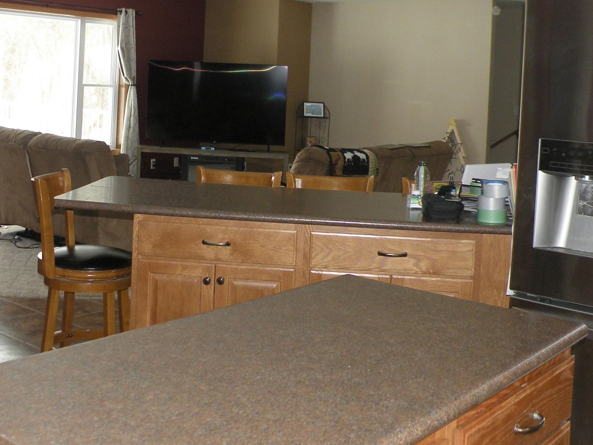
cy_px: 77
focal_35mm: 48
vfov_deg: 29.4
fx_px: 822
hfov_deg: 39.5
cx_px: 233
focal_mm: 4.7
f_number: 2.8
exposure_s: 1/57.1
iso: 106
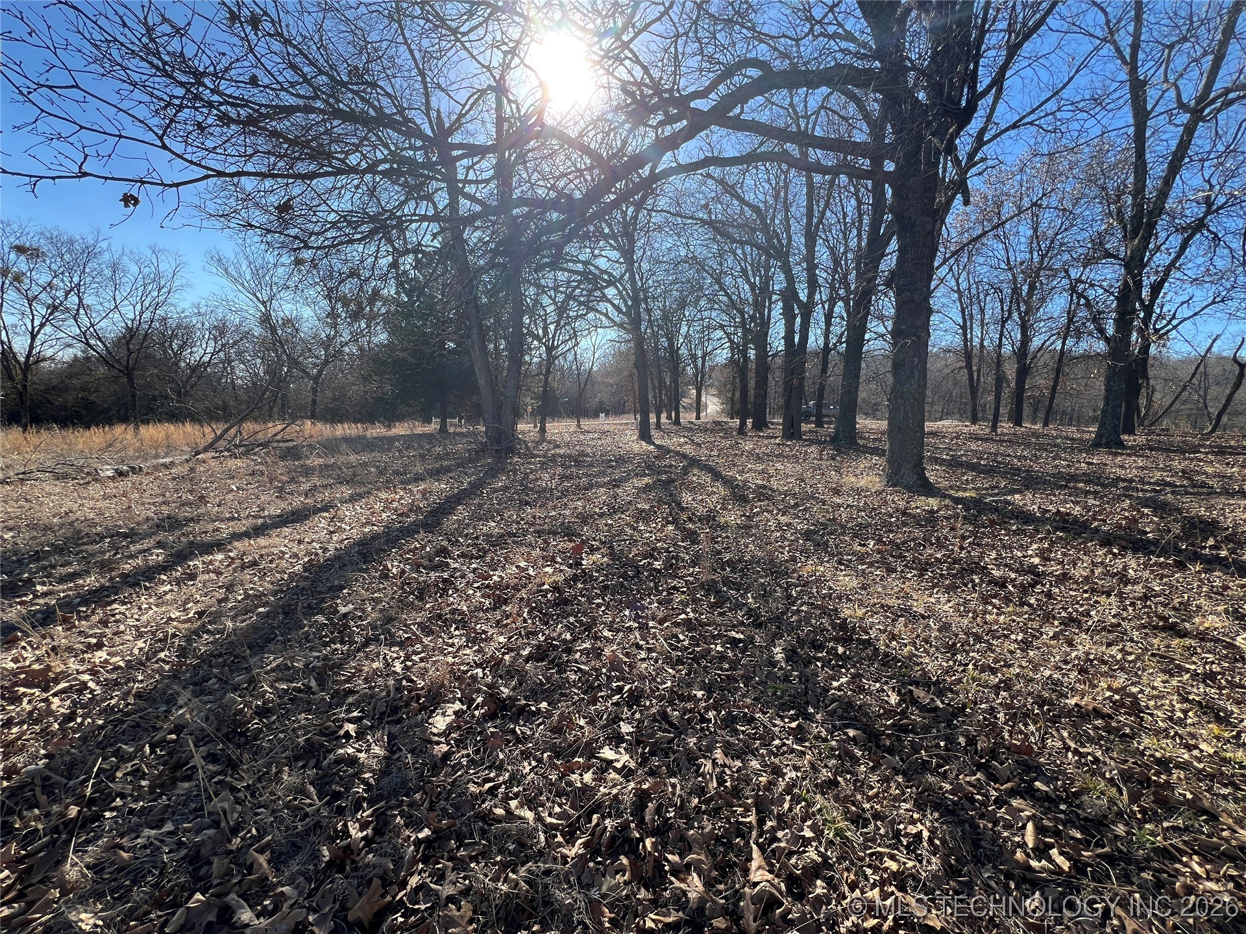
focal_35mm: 13
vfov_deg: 89.9
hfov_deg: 106.2
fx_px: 468
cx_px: 623
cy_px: 467
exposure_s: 1/630
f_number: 1.8
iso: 32
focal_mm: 1.57
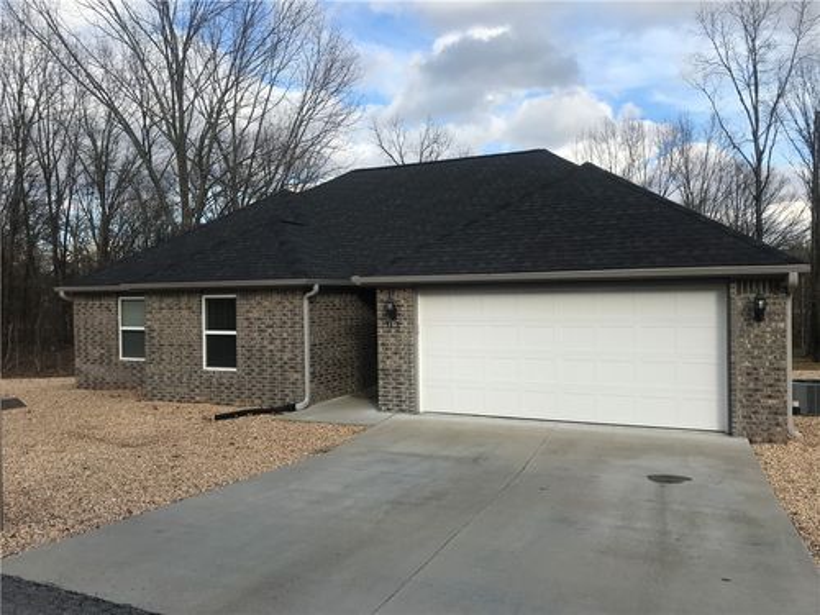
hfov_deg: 63.4
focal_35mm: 28
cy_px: 308
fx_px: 663
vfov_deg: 49.7
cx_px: 410
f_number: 1.8
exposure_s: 1/1473
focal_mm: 3.99
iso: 20
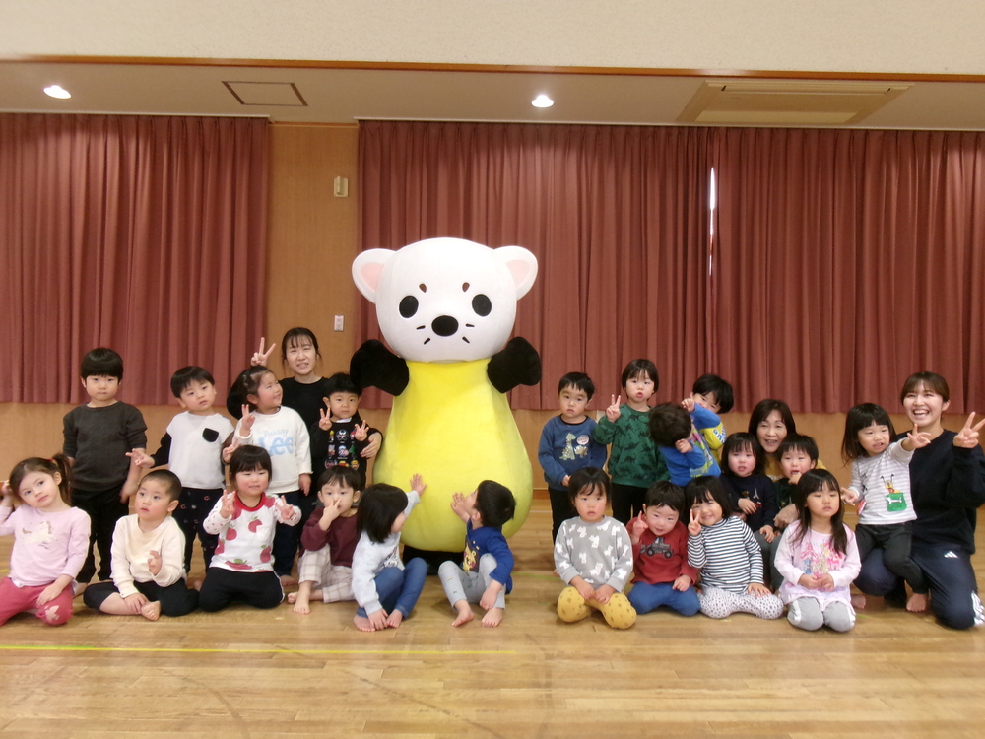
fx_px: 797
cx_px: 492
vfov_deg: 49.7
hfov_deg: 63.4
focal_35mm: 28
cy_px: 370
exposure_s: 1/34
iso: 315
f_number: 3.9
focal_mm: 5.1
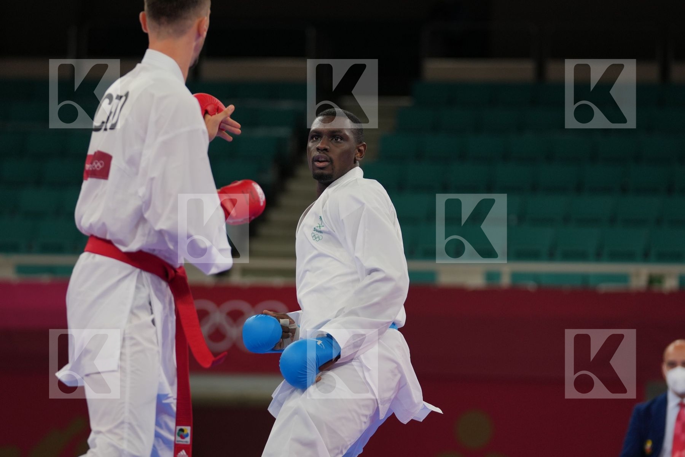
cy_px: 228
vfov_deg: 6.4
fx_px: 4072
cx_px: 342
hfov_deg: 9.6
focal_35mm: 214
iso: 400
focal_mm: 143
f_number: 2.8
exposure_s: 1/1000
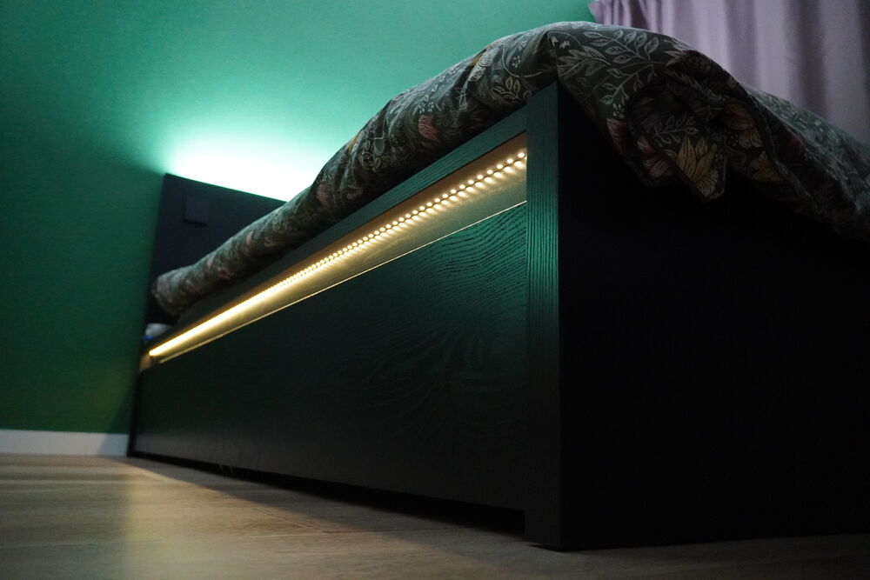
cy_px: 290
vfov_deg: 47.9
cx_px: 435
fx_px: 653
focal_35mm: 27
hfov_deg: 67.4
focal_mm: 18
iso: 6400
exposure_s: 1/13
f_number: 3.5
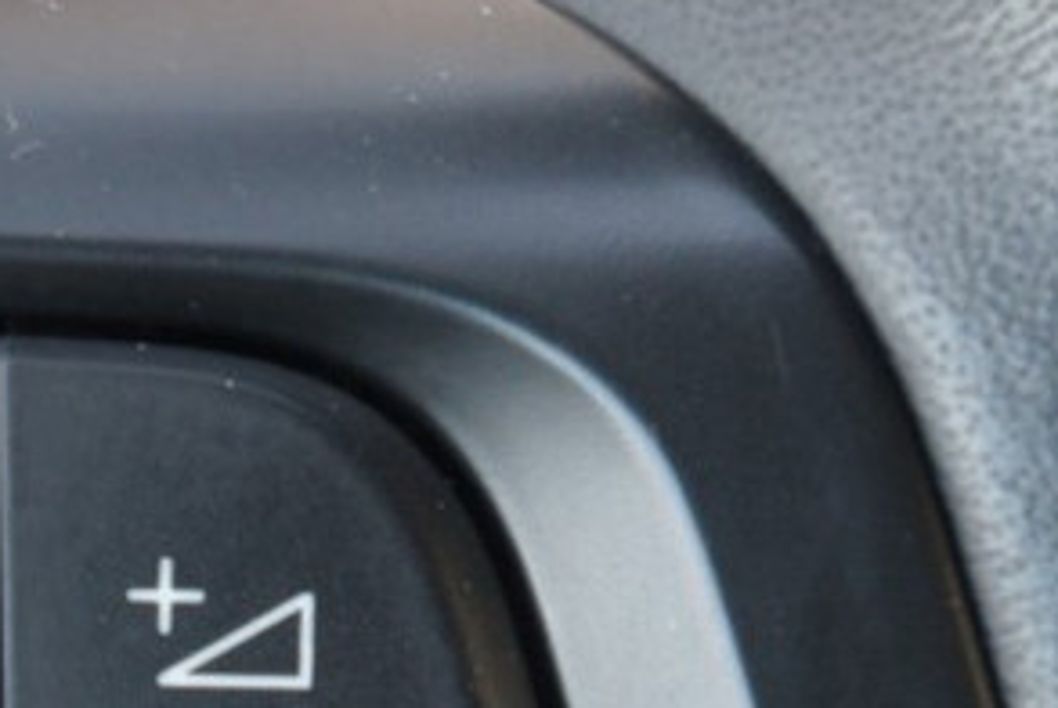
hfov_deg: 3.0
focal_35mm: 681
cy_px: 876
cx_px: -162
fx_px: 20033
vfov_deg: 2.0
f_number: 6
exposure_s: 1/60
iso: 1000
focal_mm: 130
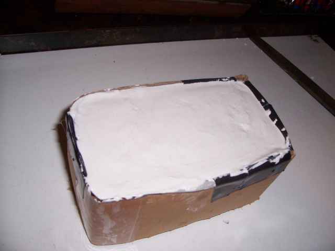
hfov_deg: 54.0
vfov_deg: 41.8
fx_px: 329
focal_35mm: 34
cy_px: 126
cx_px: 168
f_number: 2.7
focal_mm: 5.6
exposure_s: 1/60
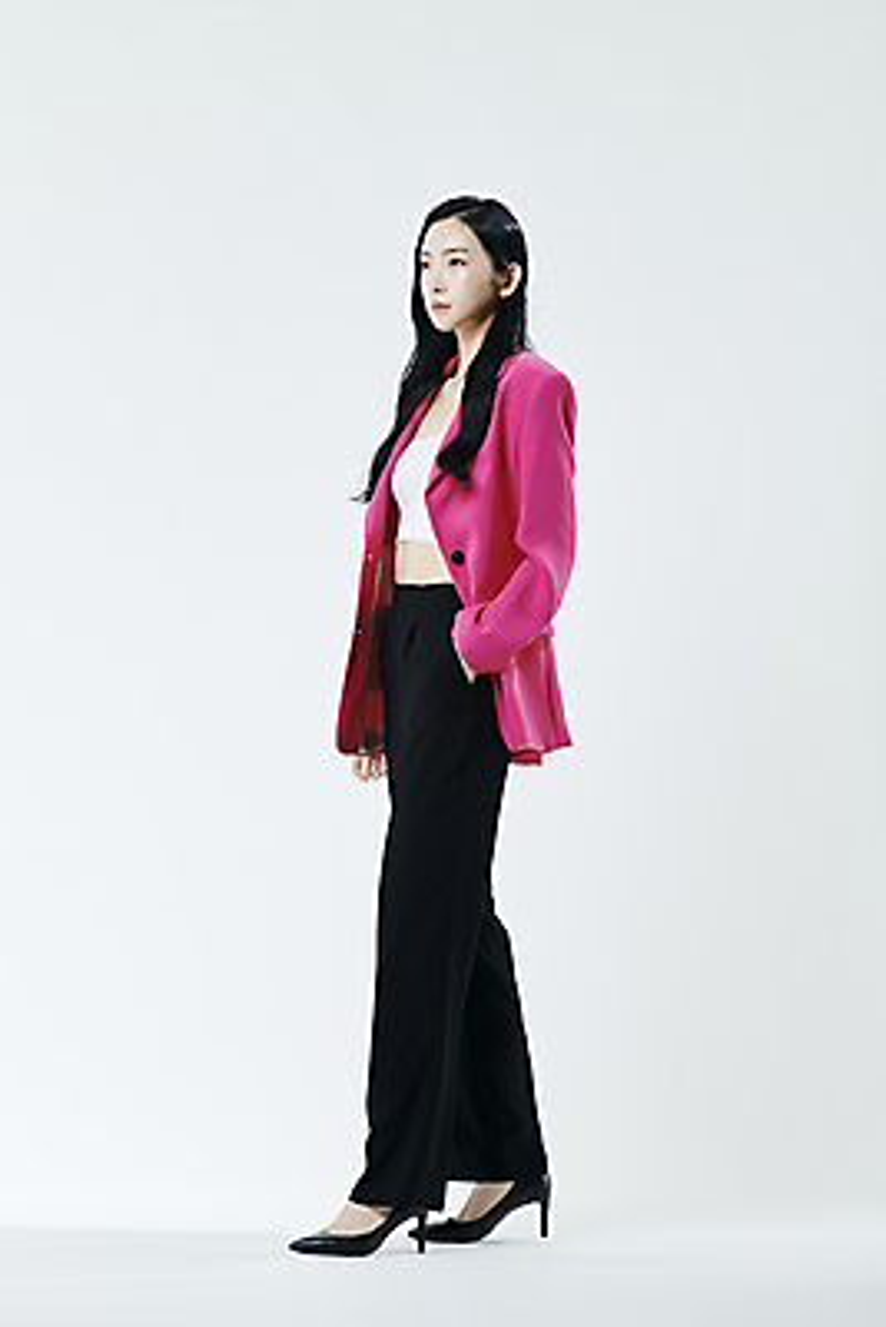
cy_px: 664
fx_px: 3504
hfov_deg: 14.4
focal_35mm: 95
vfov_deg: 21.5
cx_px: 443
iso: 200
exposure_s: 1/125
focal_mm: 95
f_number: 8
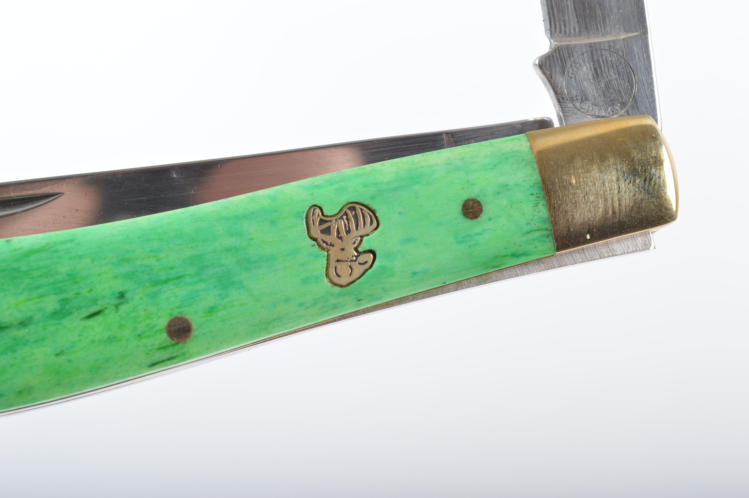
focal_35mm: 82
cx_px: 374
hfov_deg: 24.6
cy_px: 249
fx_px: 1715
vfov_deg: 16.5
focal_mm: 55
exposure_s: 1/200
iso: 100
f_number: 13
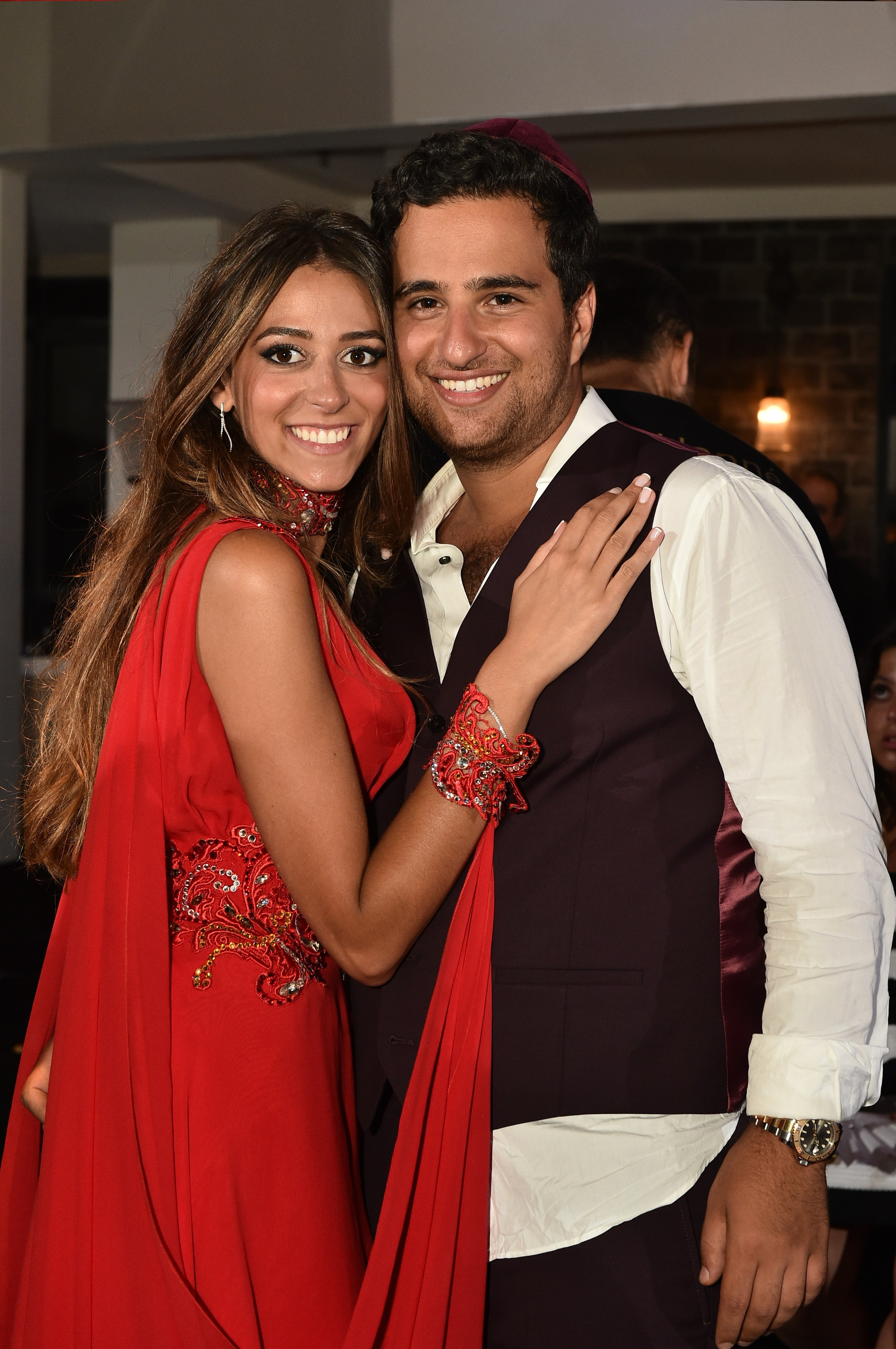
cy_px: 674
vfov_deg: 33.4
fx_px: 2245
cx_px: 448
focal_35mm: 60
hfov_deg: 22.6
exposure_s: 1/160
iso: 1600
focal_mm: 60
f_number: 6.3
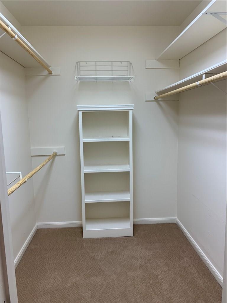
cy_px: 152
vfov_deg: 67.3
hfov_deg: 53.1
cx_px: 114
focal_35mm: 26
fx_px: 227
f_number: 1.8
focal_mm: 4.25
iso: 50
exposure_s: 1/60
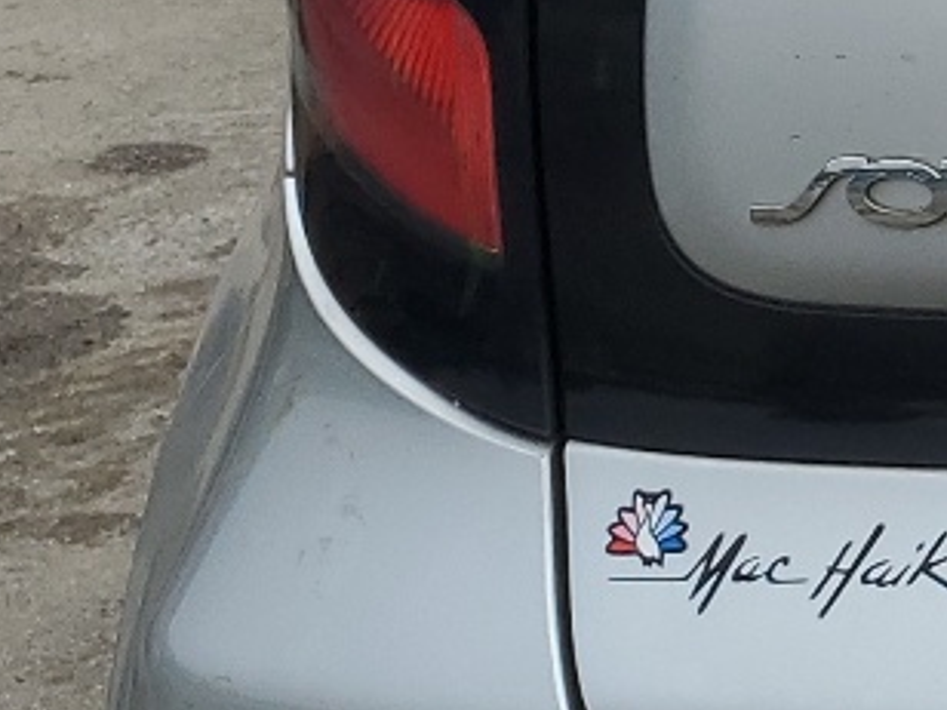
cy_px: 34
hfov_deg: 12.8
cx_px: 1869
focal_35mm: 135
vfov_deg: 10.9
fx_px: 3693
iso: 50
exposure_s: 1/3333
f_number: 1.5
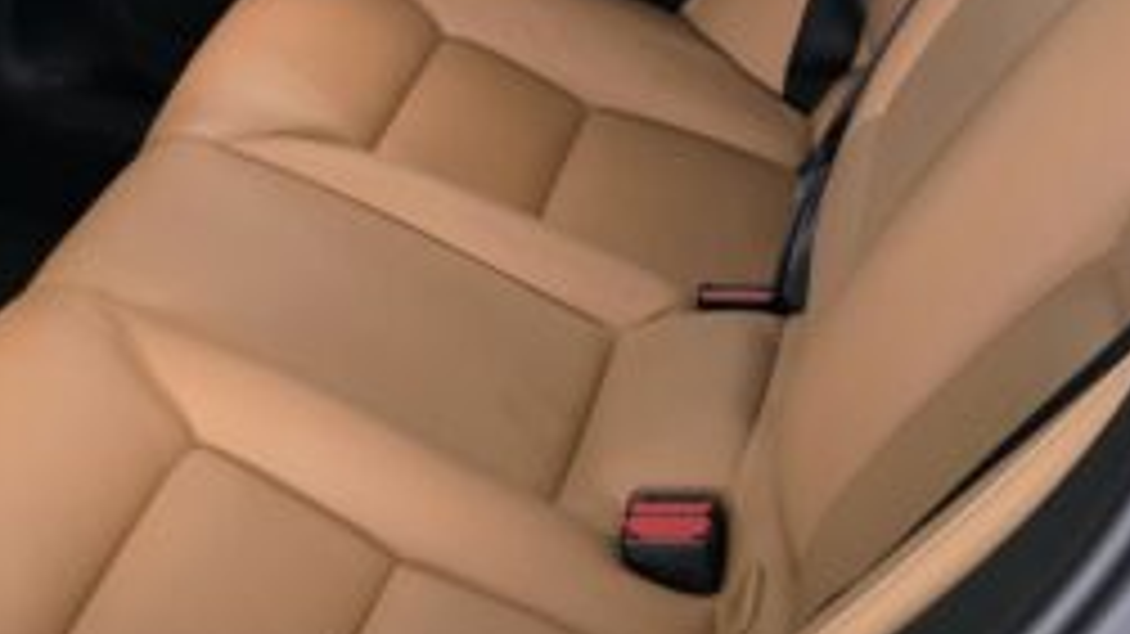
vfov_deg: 14.9
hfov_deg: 24.1
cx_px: -225
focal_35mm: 80
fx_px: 2396
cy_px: 72
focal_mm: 6.3
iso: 1000
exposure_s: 1/100
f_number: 1.7
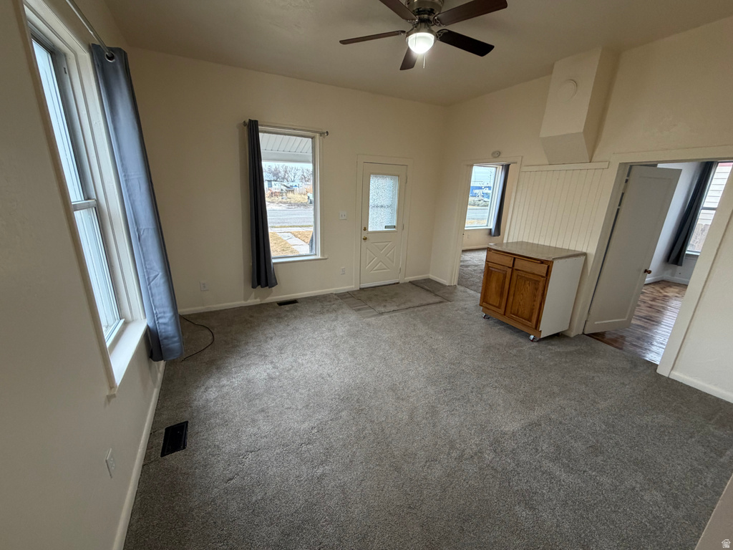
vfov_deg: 85.7
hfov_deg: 102.1
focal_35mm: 14
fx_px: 296
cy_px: 275
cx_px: 366
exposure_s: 1/120
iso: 250
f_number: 2.2
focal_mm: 2.22
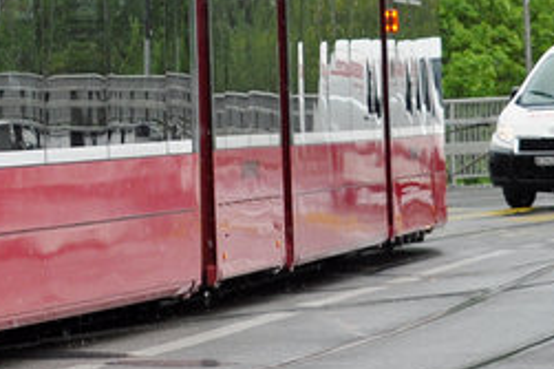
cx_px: -437
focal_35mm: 330
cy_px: -240
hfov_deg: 6.1
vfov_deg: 4.1
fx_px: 5075
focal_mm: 46
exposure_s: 1/800
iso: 320
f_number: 4
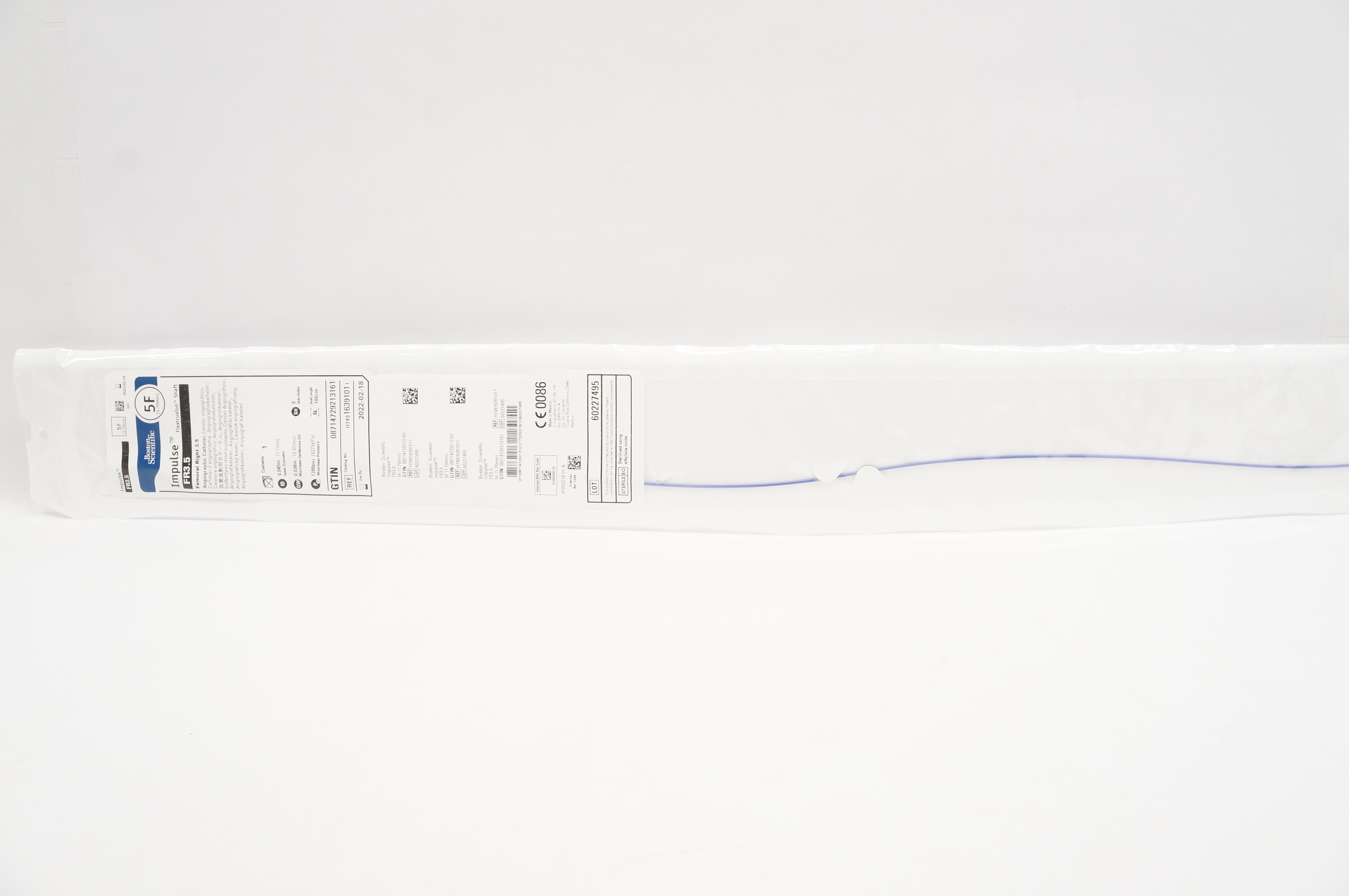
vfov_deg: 47.8
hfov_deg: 67.4
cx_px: 674
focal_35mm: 27
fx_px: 1011
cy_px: 448
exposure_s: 1/30
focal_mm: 18
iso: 400
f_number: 8
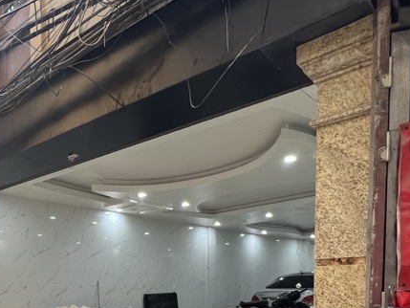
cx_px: 97
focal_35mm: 31
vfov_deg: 39.8
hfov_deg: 55.3
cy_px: 311
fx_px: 367
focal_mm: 1.57
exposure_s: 1/99
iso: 160
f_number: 1.8
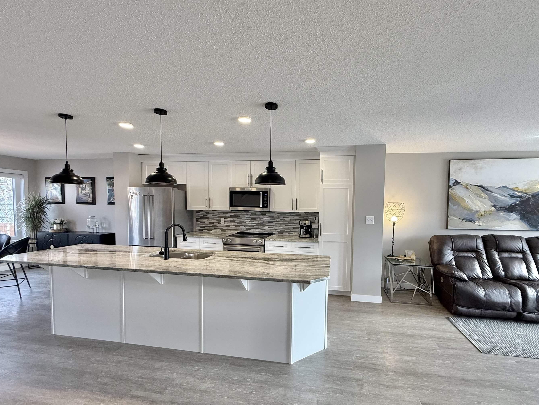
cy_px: 216
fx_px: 249
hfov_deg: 94.3
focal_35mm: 16
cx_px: 293
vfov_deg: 78.0
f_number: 2.2
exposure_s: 1/120
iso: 160
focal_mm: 2.22
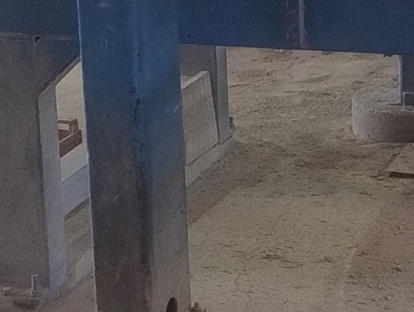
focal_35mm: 129
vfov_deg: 11.3
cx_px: 583
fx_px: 1545
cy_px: -45
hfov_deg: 14.4
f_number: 1.8
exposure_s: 1/50
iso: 459
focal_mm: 5.56
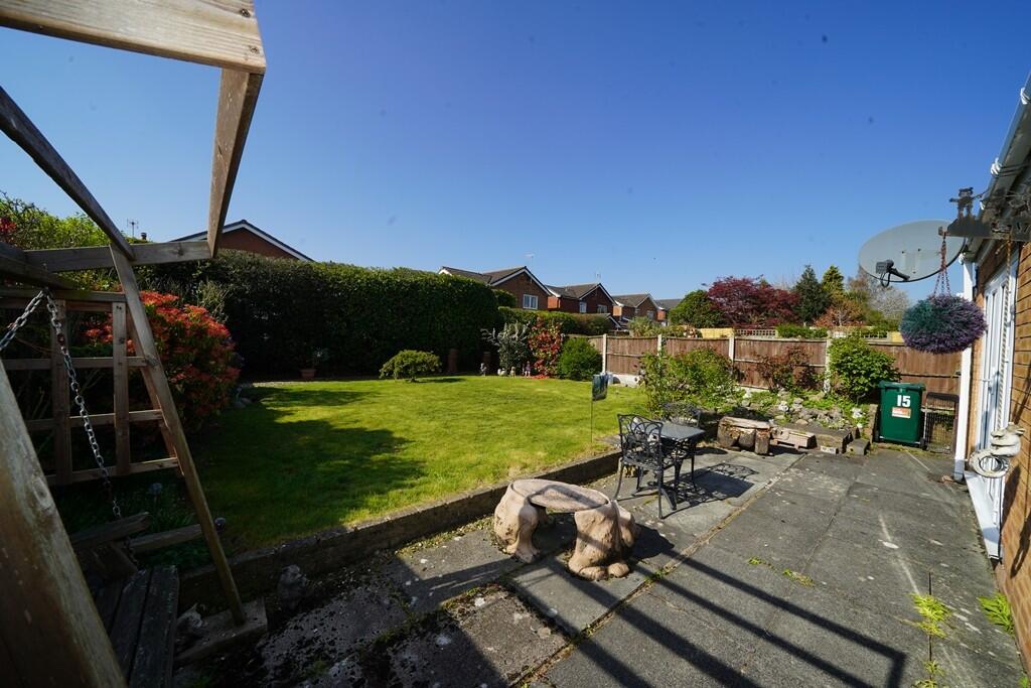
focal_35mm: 12
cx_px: 516
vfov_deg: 90.0
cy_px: 344
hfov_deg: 112.6
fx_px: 344
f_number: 13
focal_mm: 12
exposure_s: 1/100
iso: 100
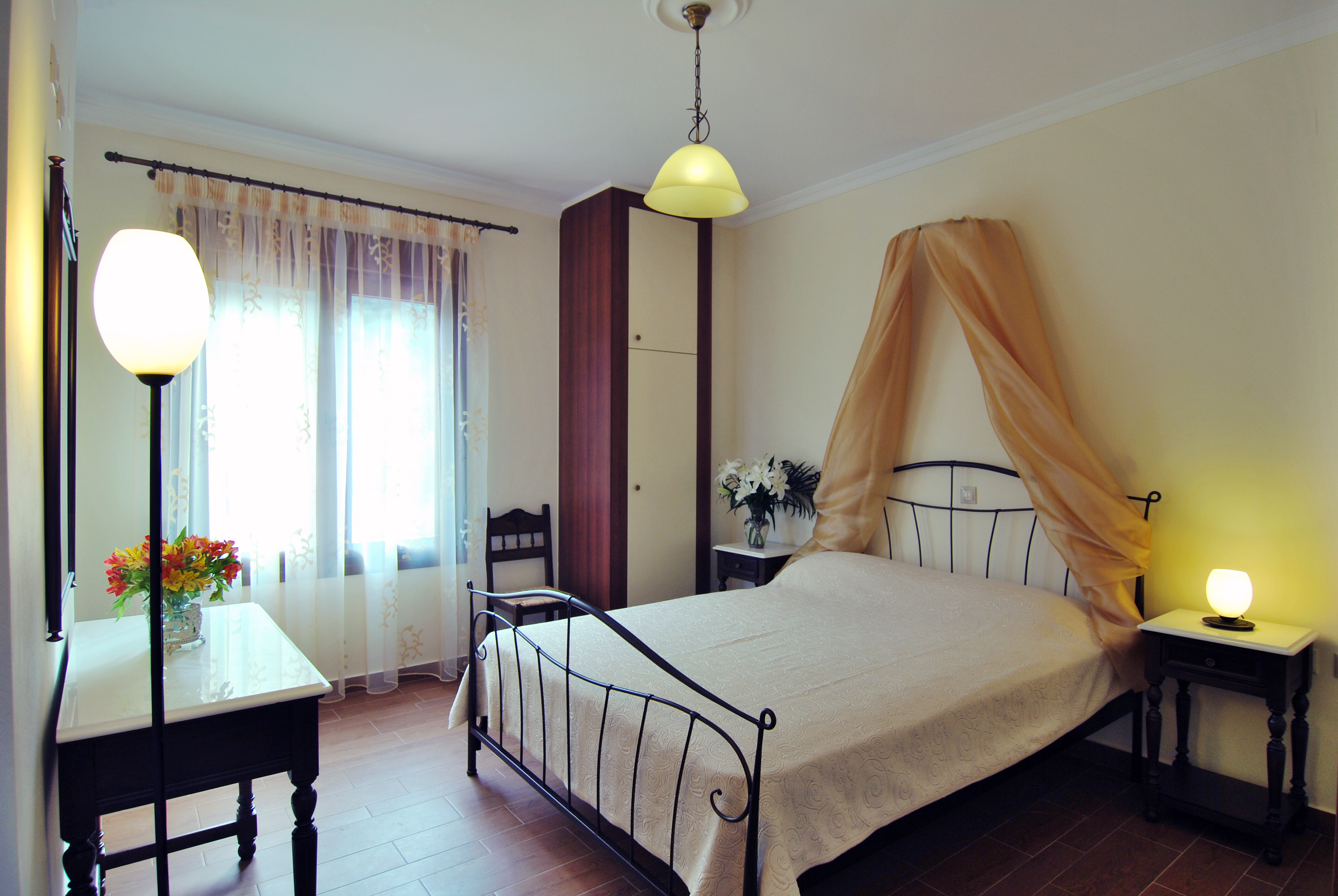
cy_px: 448
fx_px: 670
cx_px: 669
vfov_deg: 67.5
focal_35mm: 18
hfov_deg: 89.9
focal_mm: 12
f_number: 5
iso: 200
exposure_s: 1/50
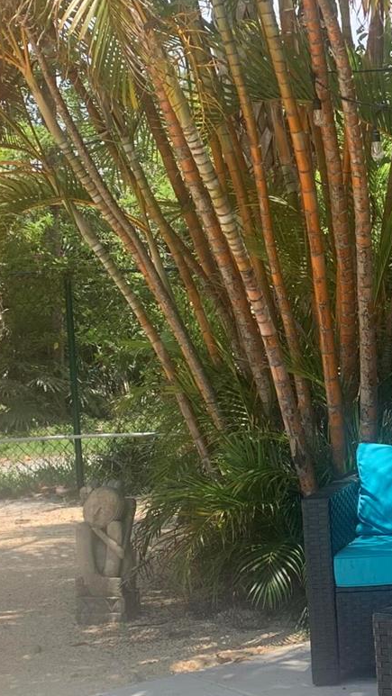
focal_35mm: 75
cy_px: 343
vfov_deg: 28.2
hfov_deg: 15.0
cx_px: 579
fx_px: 1385
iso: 25
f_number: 1.8
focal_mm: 4.25
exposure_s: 1/597
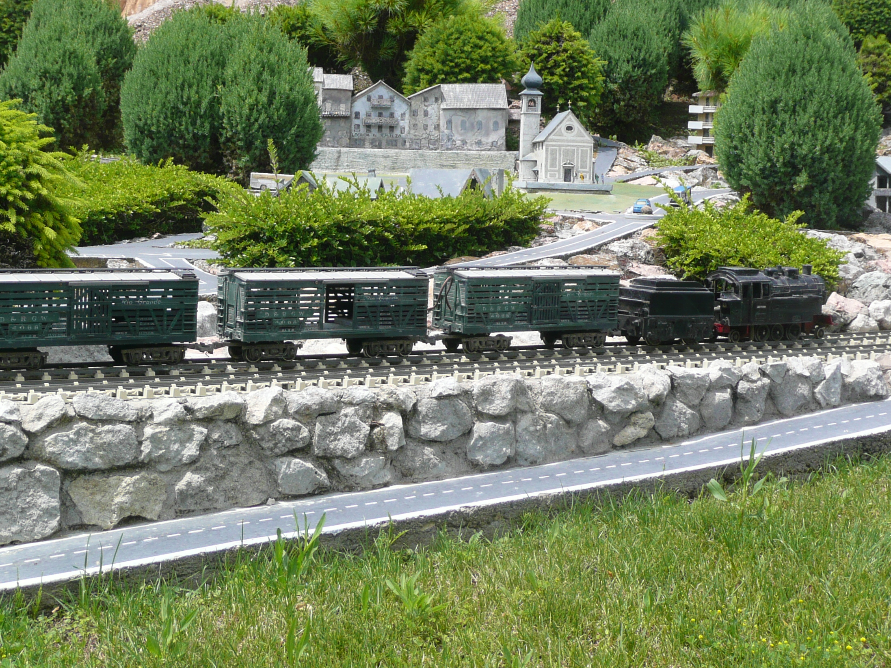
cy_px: 209
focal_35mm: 63
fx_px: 1622
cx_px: 346
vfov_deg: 23.2
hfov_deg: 30.6
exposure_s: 1/640
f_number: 4.1
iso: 100
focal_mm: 7.3
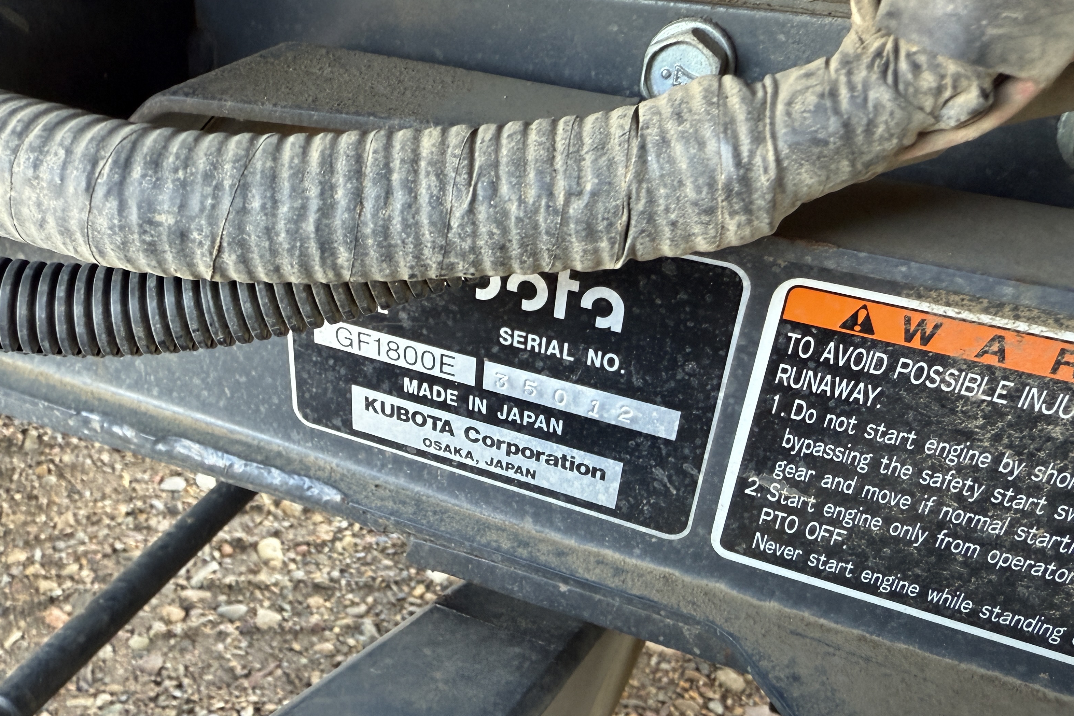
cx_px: 493
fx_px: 955
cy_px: 469
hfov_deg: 58.6
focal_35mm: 32
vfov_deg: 40.7
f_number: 2.2
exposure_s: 1/99
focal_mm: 2.22
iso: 200
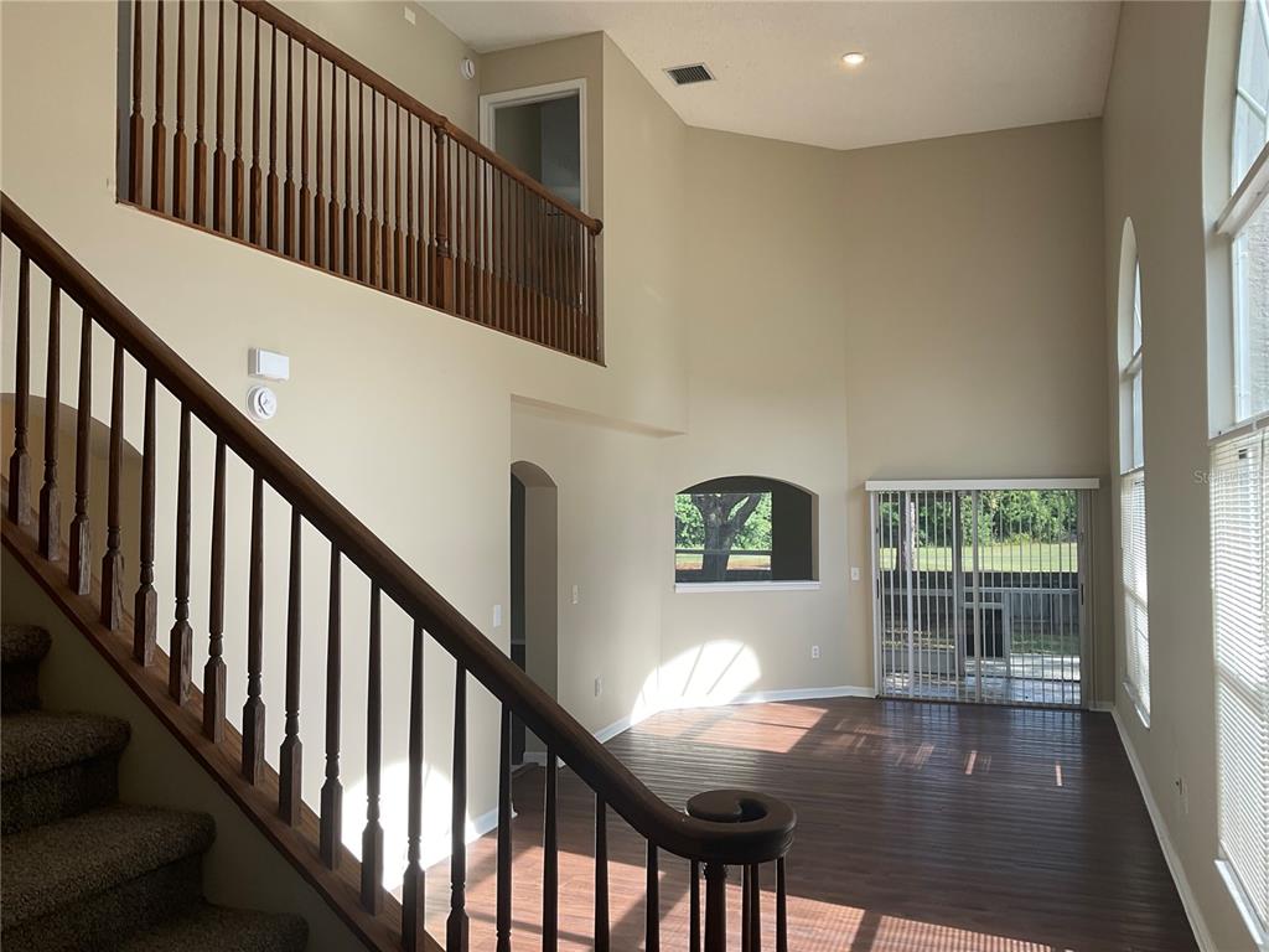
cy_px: 476
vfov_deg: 48.2
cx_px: 634
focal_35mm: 29
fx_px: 1063
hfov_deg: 61.7
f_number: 1.8
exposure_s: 1/124
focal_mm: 3
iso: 16
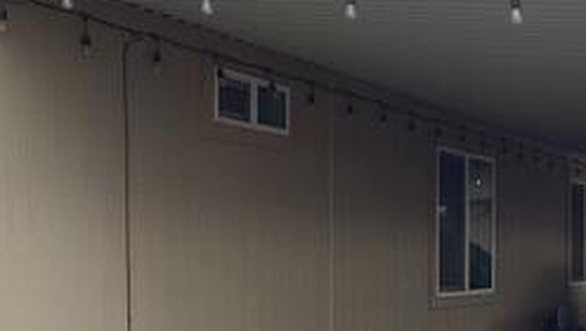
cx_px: 428
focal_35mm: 87
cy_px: 326
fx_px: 1353
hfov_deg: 24.2
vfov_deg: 13.8
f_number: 2.4
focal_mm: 3.3
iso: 25
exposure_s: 1/301
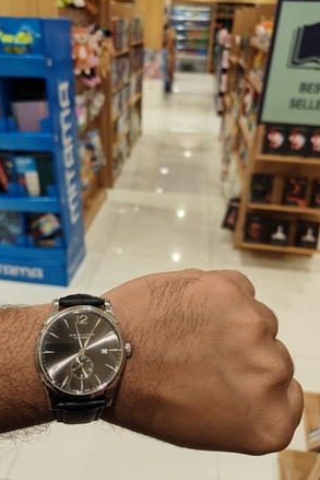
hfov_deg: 49.5
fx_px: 346
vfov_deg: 69.4
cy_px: 238
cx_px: 143
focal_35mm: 26
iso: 250
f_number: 1.8
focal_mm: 5.59
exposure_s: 1/100
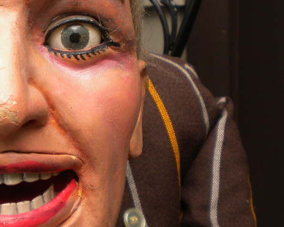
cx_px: 5
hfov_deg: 24.3
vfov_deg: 20.4
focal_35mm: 75
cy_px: 75
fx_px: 631
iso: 80
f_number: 3.1
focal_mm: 6.3
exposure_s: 1/157
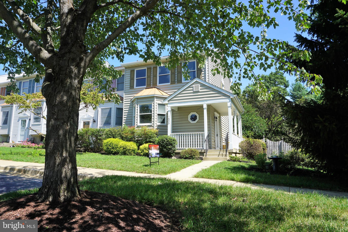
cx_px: 174
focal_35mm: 24
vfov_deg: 53.1
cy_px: 116
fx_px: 232
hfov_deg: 73.7
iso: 100
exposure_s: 1/125
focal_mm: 16
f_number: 11
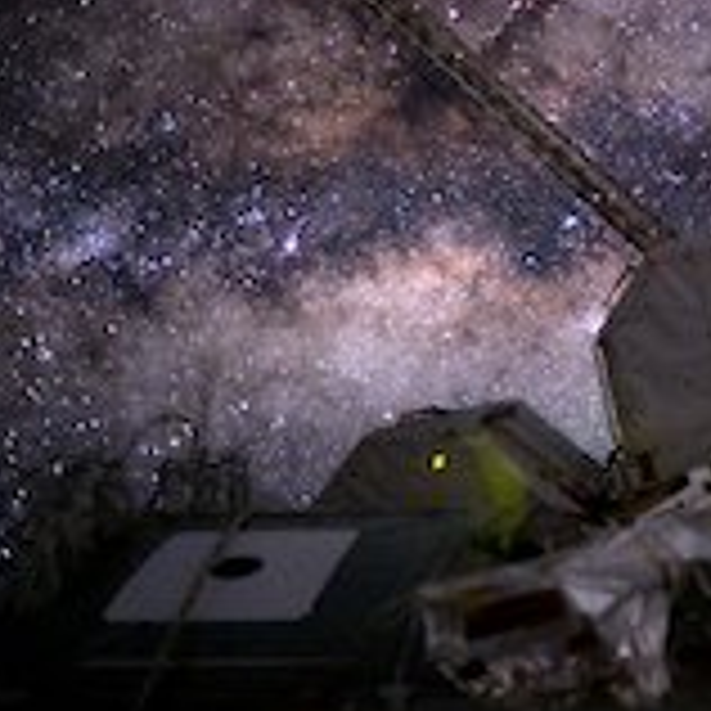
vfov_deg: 24.8
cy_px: 112
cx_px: 835
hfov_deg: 23.4
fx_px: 1580
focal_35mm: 68
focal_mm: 28
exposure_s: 5
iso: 8000
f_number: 1.4
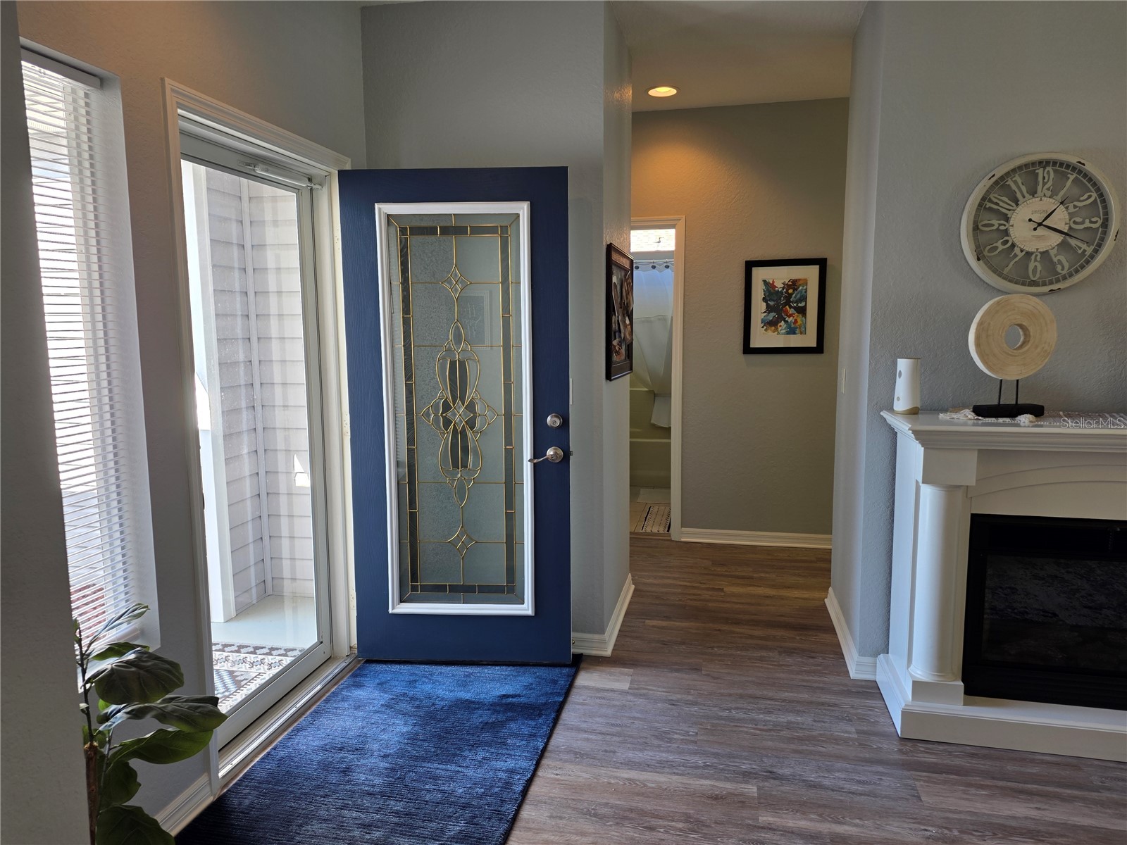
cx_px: 564
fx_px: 749
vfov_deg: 58.9
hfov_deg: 73.9
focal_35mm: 23
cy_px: 422
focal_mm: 6.25
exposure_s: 1/120
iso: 50
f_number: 1.7
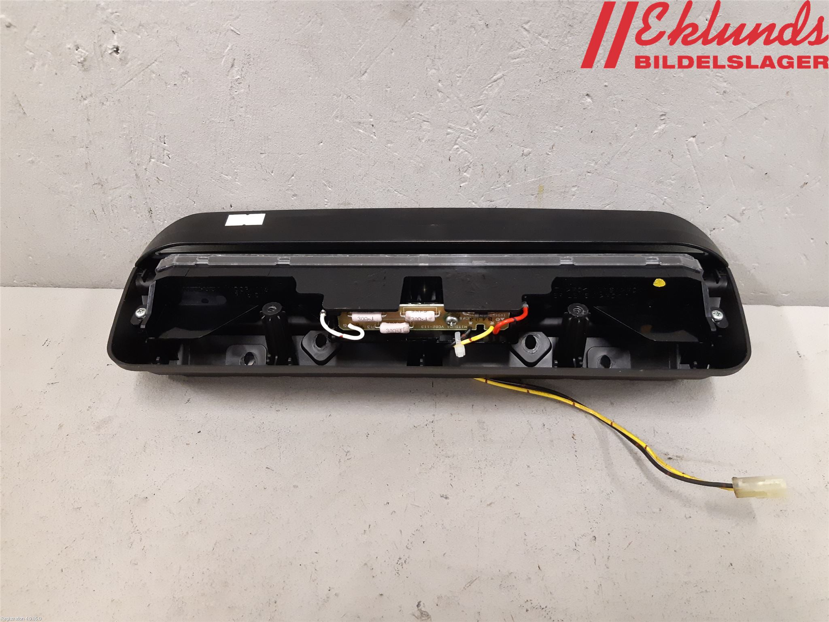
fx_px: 623
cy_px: 311
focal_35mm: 26
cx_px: 414
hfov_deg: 67.3
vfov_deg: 53.1
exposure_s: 1/50
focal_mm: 3.93
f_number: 1.7
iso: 320
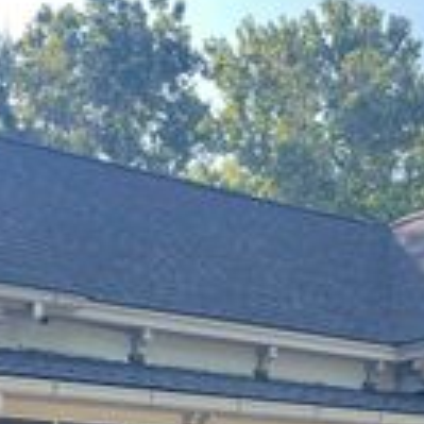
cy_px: 499
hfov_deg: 20.9
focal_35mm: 83
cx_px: 207
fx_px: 1150
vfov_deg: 19.7
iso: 32
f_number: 1.6
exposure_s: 1/509
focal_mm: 5.1
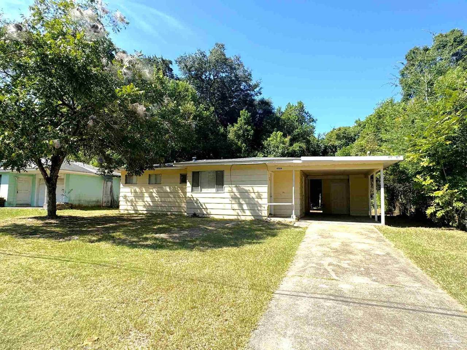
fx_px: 270
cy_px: 175
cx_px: 234
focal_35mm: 20
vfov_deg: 66.0
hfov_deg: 81.7
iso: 40
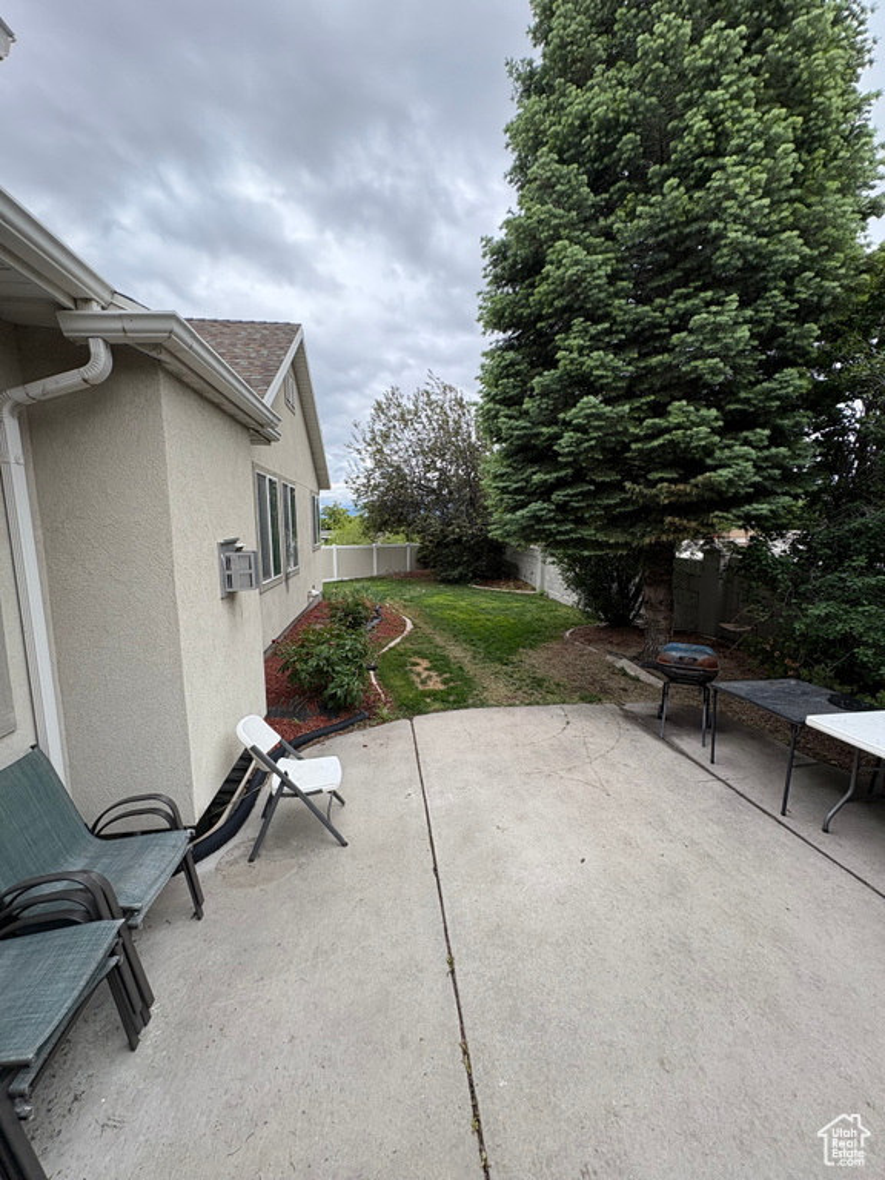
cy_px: 590
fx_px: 477
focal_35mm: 14
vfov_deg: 102.1
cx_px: 442
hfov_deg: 85.7
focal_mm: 2.22
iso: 64
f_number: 2.2
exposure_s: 1/713
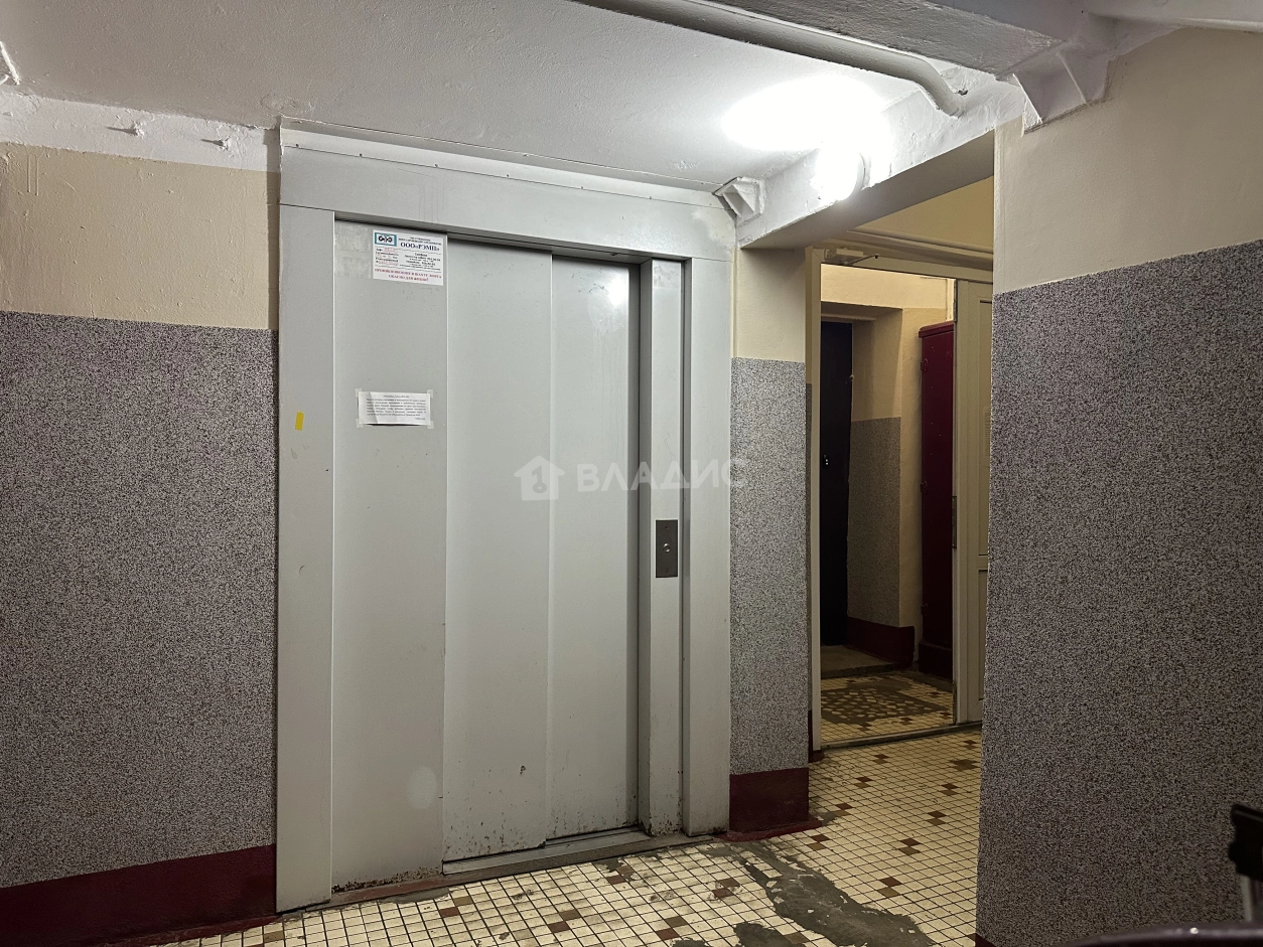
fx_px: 876
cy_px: 474
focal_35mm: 24
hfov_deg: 71.6
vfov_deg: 56.8
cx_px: 632
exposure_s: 1/50
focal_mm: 6.86
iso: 320
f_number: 1.78
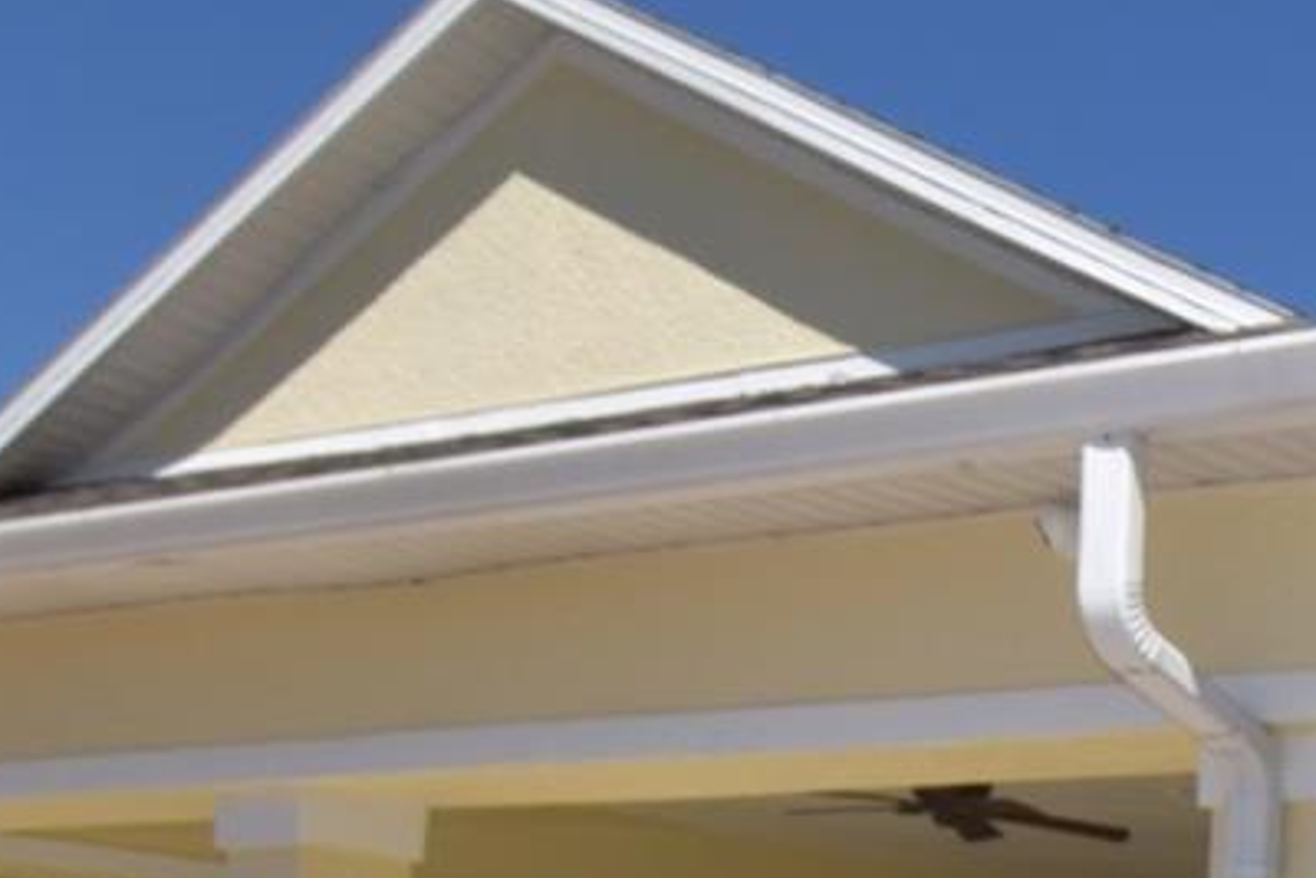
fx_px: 2194
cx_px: 1846
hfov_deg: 26.5
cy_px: 1200
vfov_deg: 20.3
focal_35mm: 60
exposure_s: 1/200
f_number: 13
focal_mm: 10
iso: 100
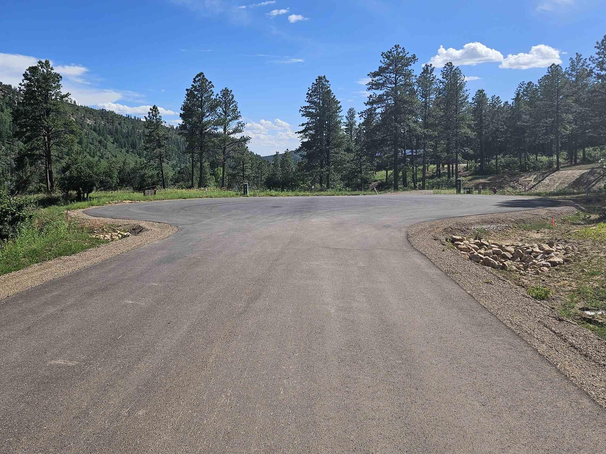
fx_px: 560
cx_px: 257
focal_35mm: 32
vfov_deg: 43.8
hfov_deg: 56.6
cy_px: 171
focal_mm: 5.4
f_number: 1.8
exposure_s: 1/2730
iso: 25
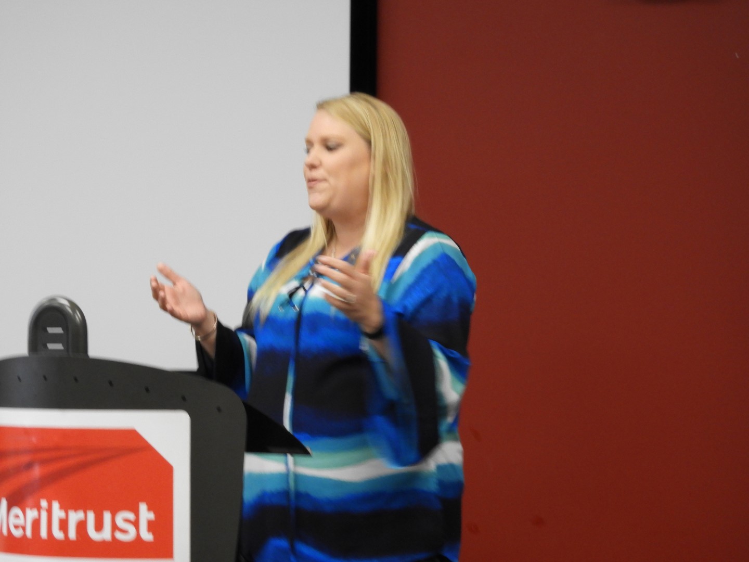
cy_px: 281
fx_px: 2705
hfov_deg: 15.8
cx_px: 374
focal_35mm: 125
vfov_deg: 11.9
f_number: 5
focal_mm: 22.4
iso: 450
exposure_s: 1/15
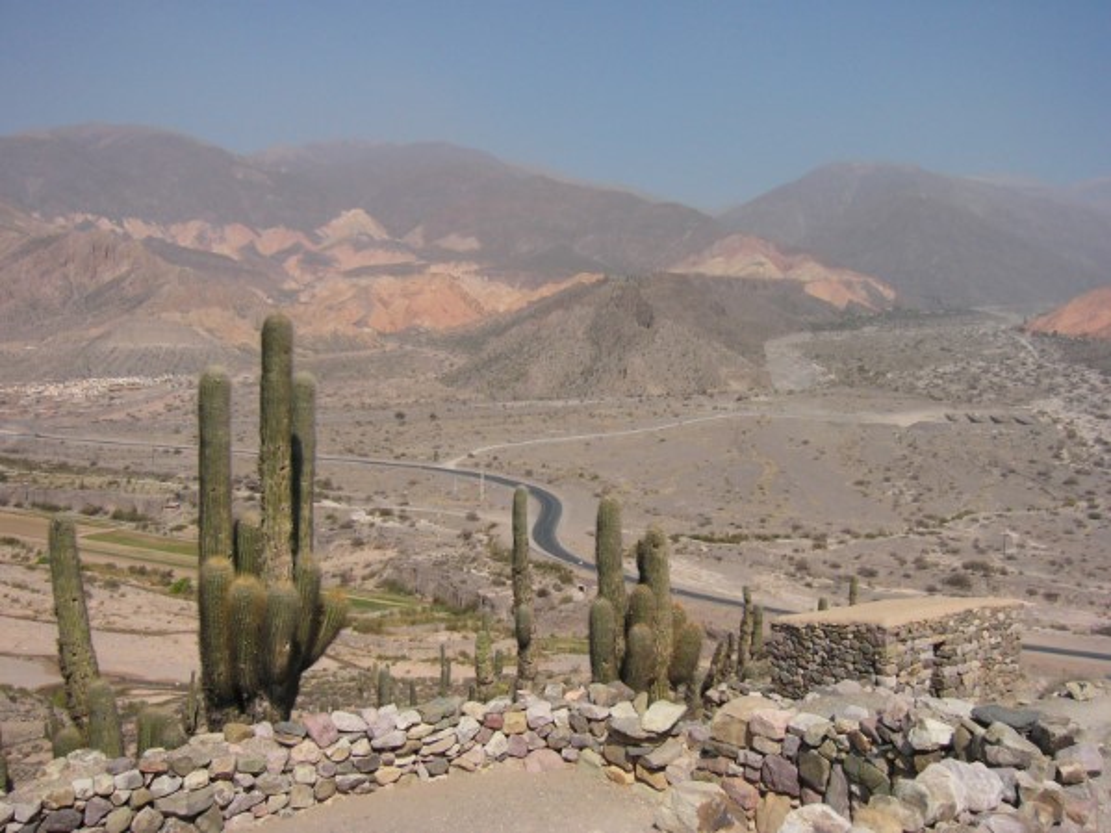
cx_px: 556
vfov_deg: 40.7
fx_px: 1123
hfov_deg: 52.6
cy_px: 416
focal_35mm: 35
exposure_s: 1/1300
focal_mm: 5.8
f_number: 8
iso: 200
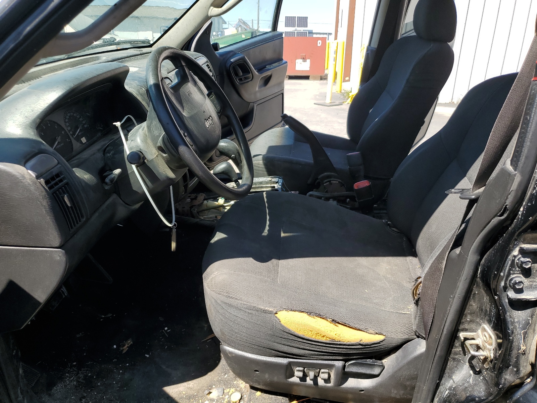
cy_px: 202
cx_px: 268
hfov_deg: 67.3
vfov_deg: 53.1
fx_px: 403
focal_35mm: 26
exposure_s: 1/1111
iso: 50
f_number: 1.5
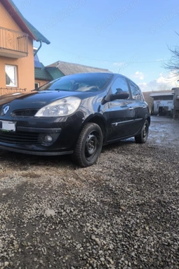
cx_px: 77
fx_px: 187
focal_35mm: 25
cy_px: 133
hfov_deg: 51.1
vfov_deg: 71.5
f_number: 1.65
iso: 50
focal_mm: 6.14
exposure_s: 1/333
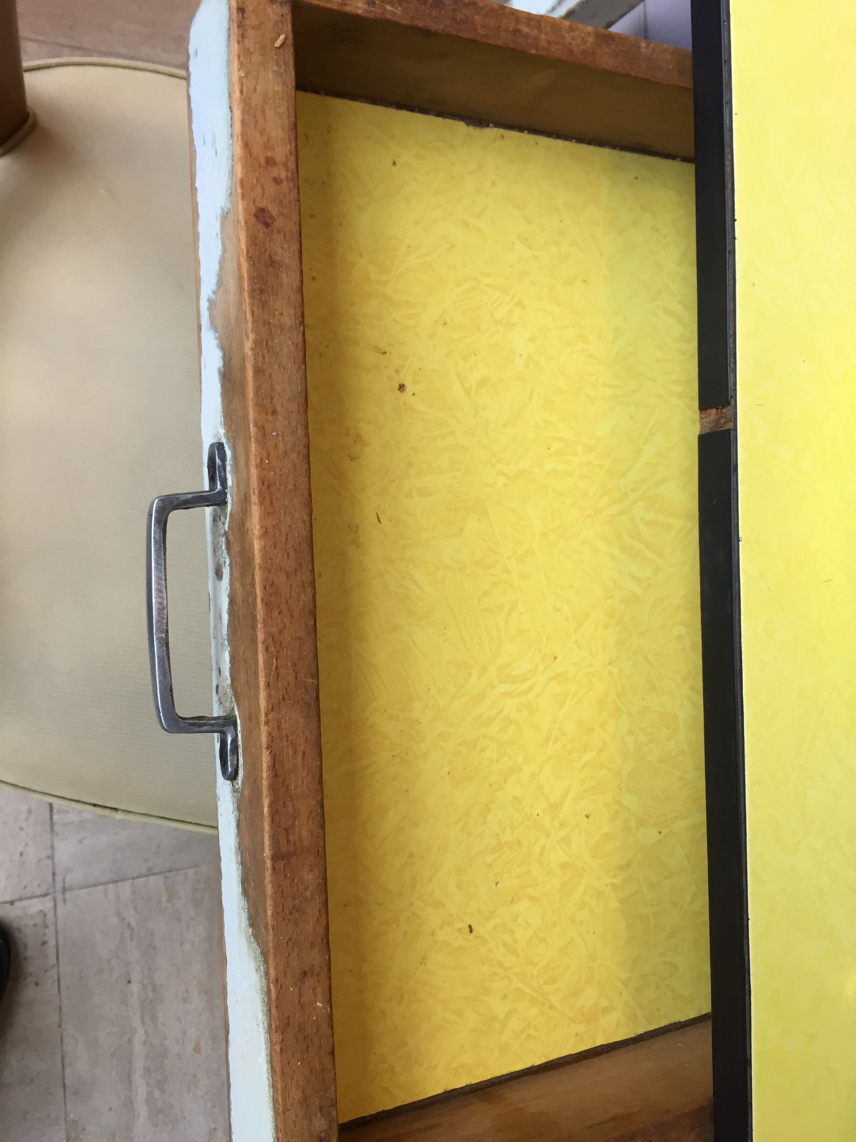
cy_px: 571
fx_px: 956
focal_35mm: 29
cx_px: 428
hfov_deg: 48.2
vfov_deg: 61.7
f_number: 2.2
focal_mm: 4.15
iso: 40
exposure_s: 1/33
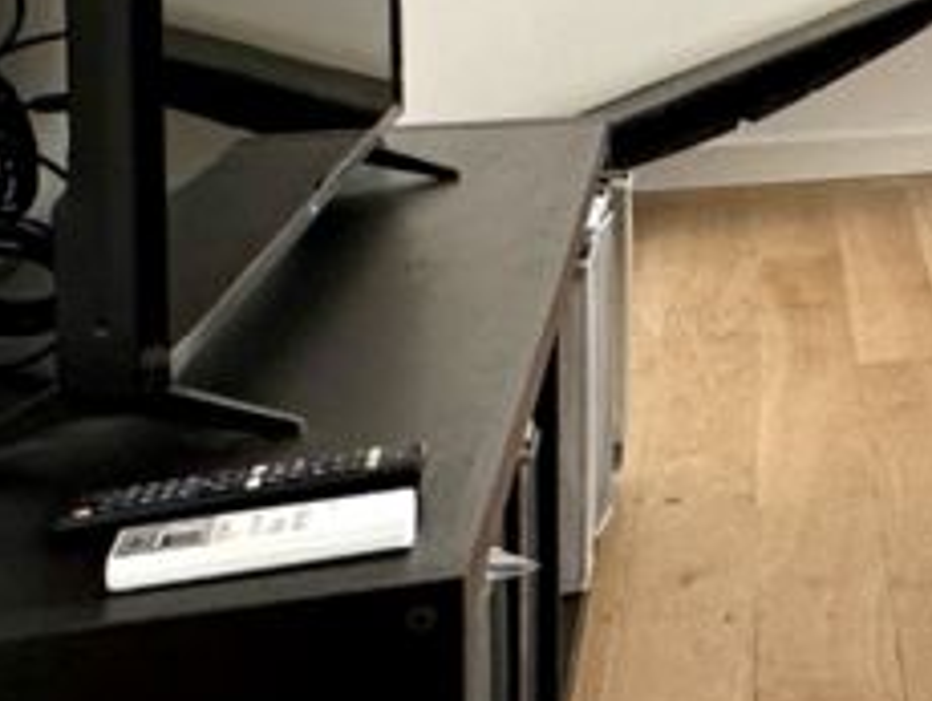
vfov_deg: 17.6
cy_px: -184
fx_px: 2129
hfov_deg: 17.7
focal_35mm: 79
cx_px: 1840
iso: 100
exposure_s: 1/99
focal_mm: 2.22
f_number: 2.2
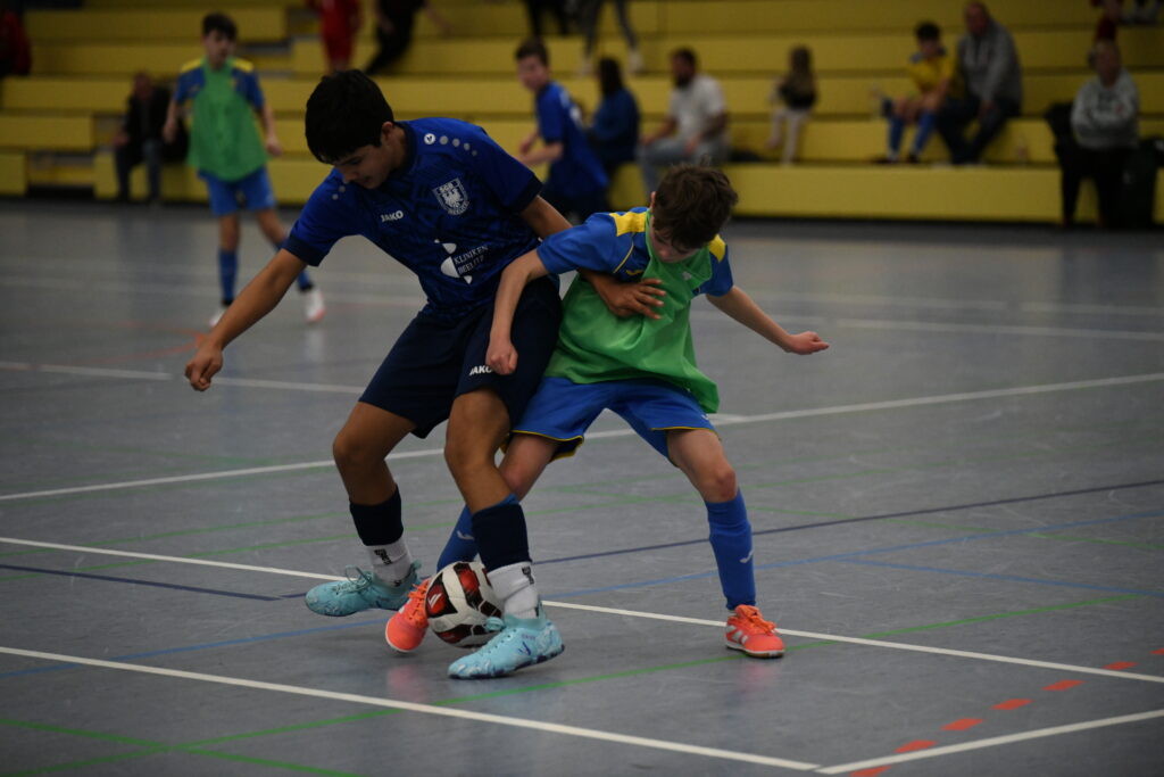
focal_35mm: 135
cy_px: 388
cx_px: 582
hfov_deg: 15.2
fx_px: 4365
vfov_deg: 10.2
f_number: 2.8
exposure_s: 1/1250
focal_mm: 135
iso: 5000
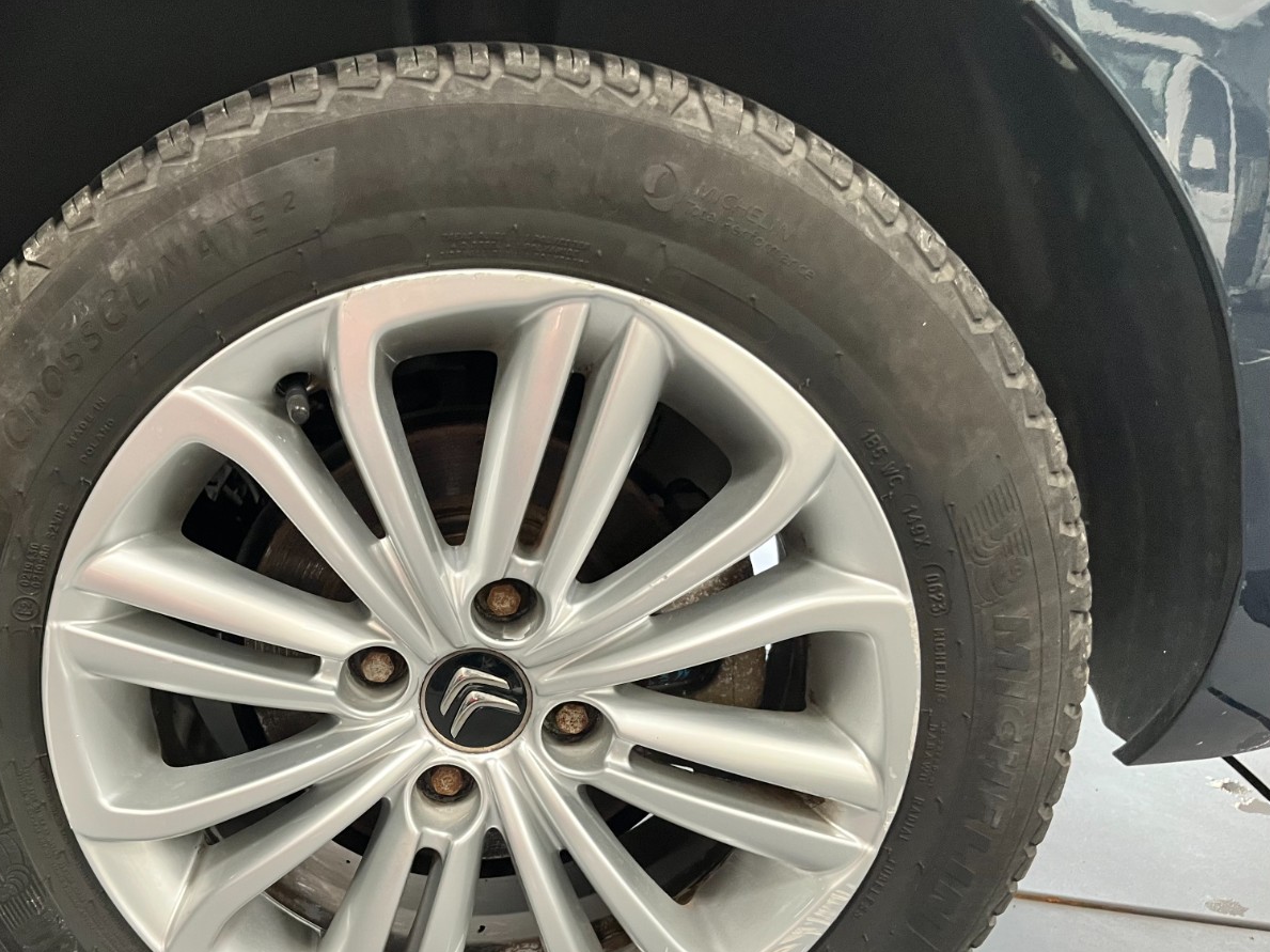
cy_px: 639
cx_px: 419
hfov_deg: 51.6
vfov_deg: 40.2
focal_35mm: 35
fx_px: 1284
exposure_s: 1/50
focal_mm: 5.1
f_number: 1.6
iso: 200
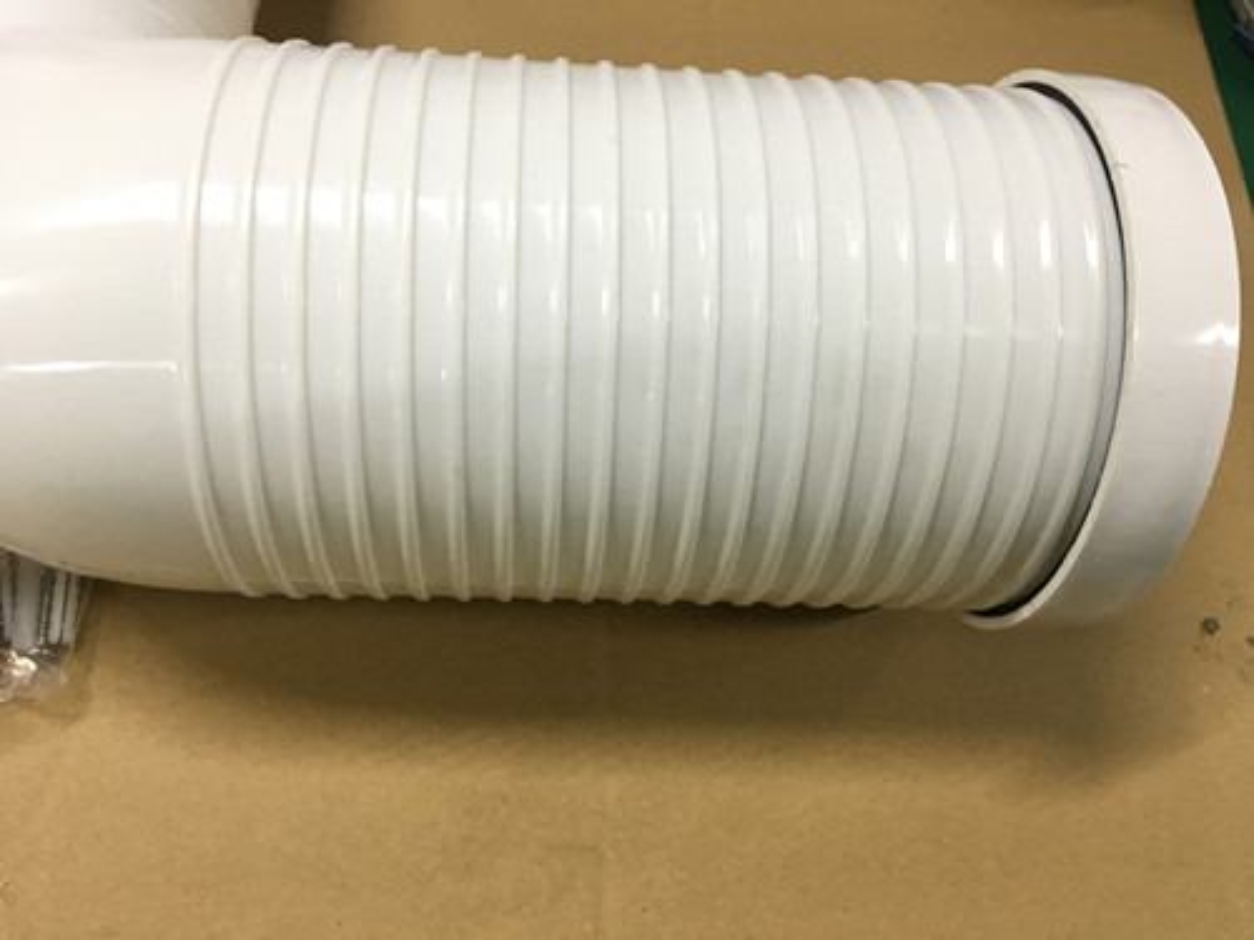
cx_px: 627
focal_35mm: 29
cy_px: 470
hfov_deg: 61.7
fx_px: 1051
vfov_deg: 48.2
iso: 100
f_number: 2.2
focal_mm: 4.15
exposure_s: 1/33
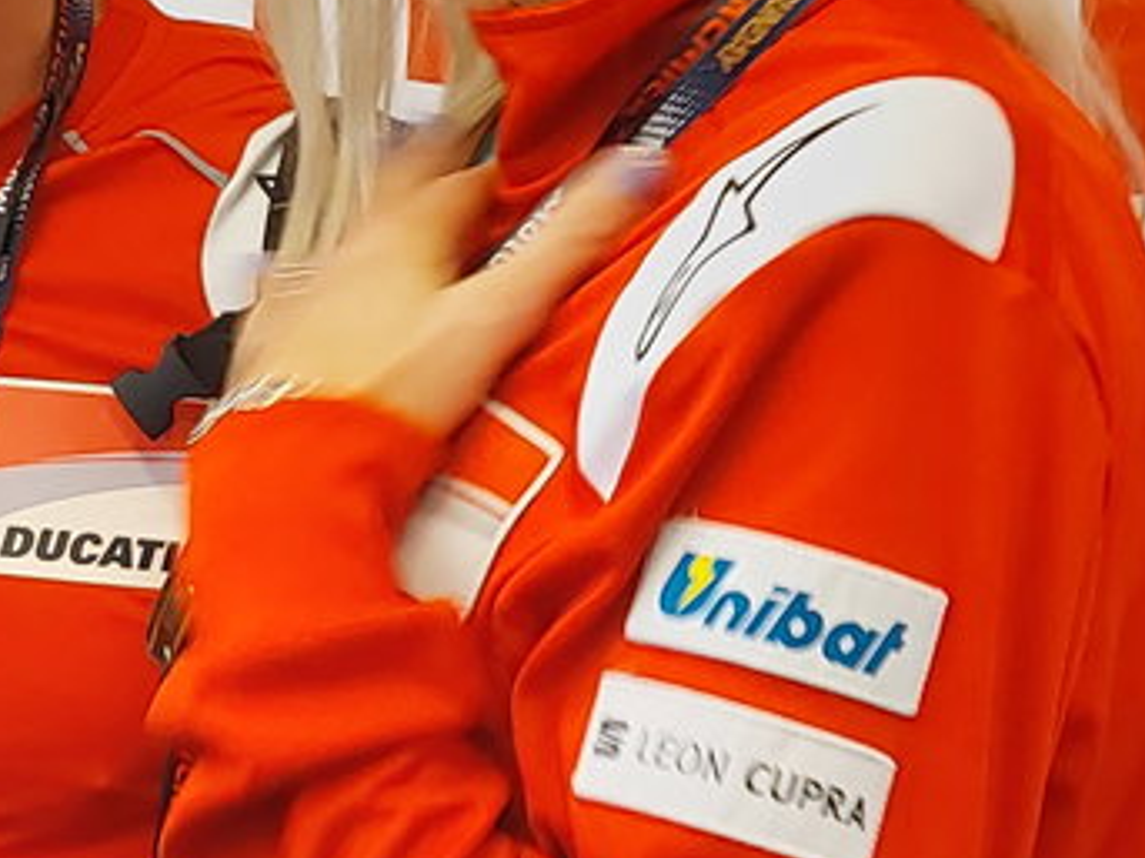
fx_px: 3703
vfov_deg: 13.2
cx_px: -180
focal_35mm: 112
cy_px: 427
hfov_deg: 16.9
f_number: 1.8
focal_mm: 5.23
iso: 250
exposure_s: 1/50
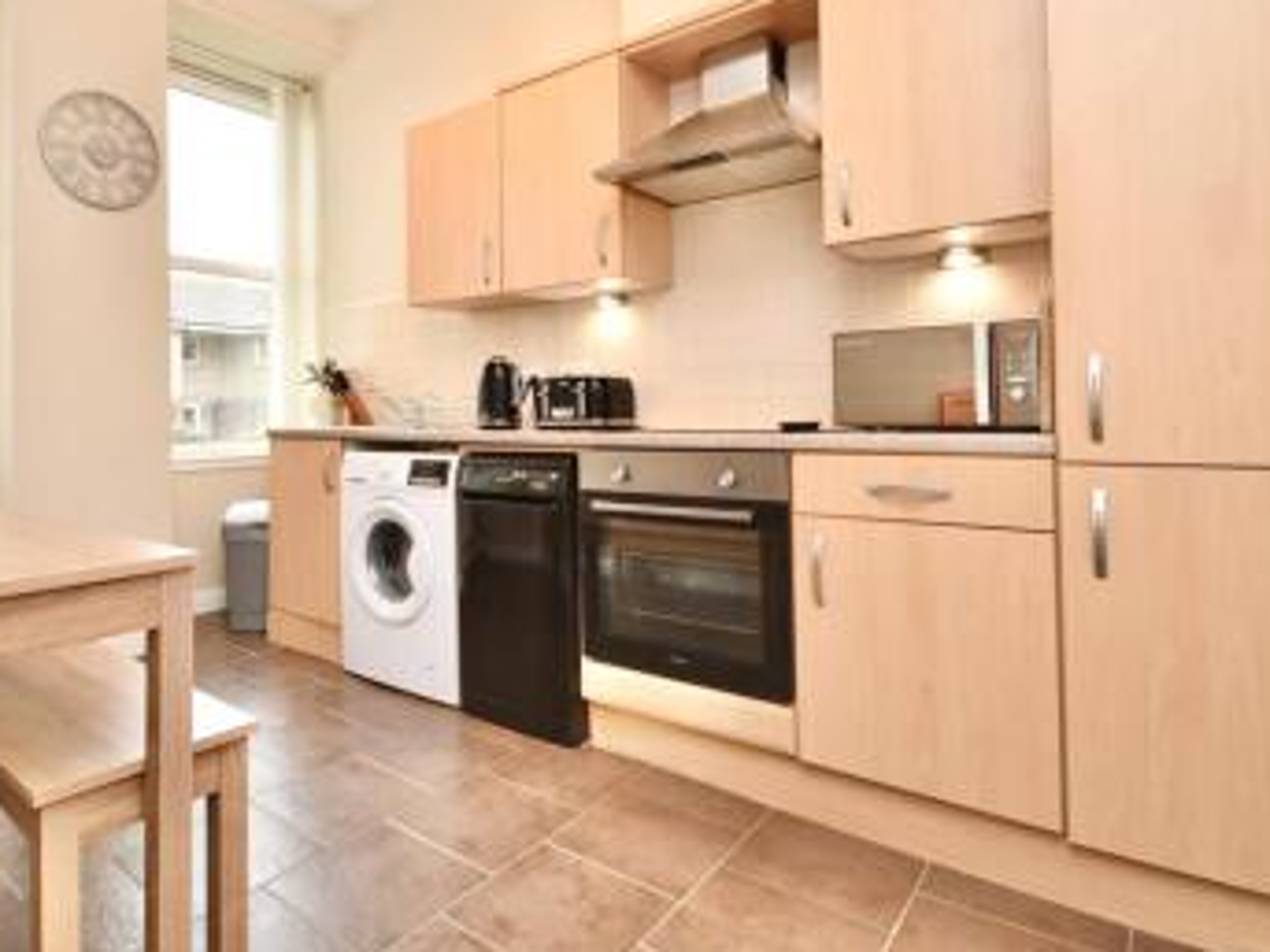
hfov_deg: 80.4
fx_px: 734
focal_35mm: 20
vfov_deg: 65.4
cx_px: 485
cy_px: 391
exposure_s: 1/60
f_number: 4
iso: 280
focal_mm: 10
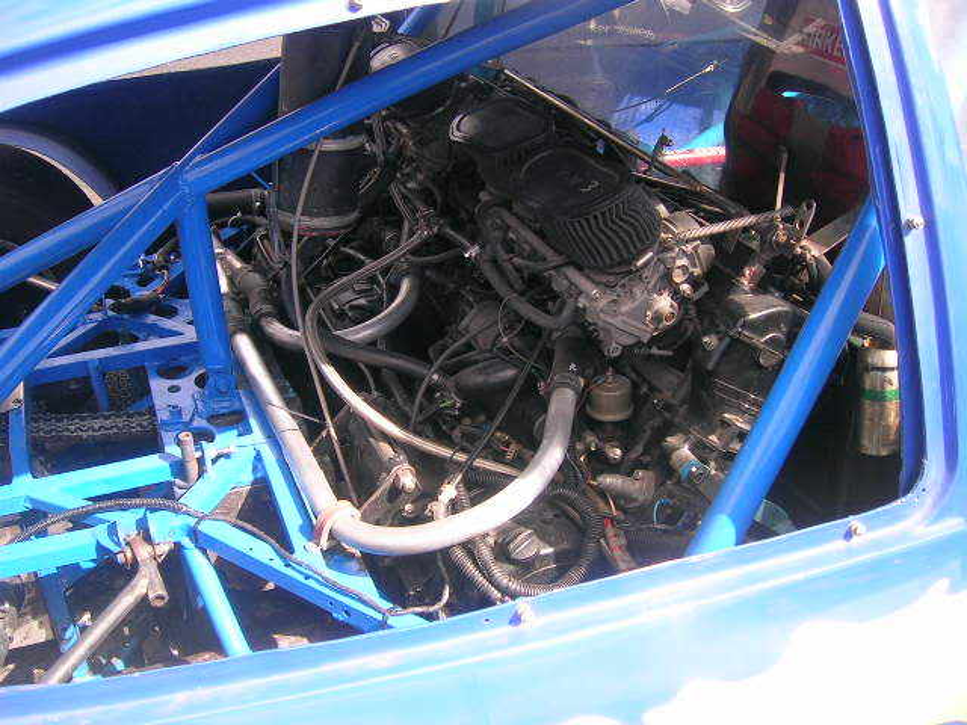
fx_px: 978
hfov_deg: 52.6
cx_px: 484
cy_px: 362
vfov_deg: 40.7
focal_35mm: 35
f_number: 2.8
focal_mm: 5.4
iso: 50
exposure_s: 1/231
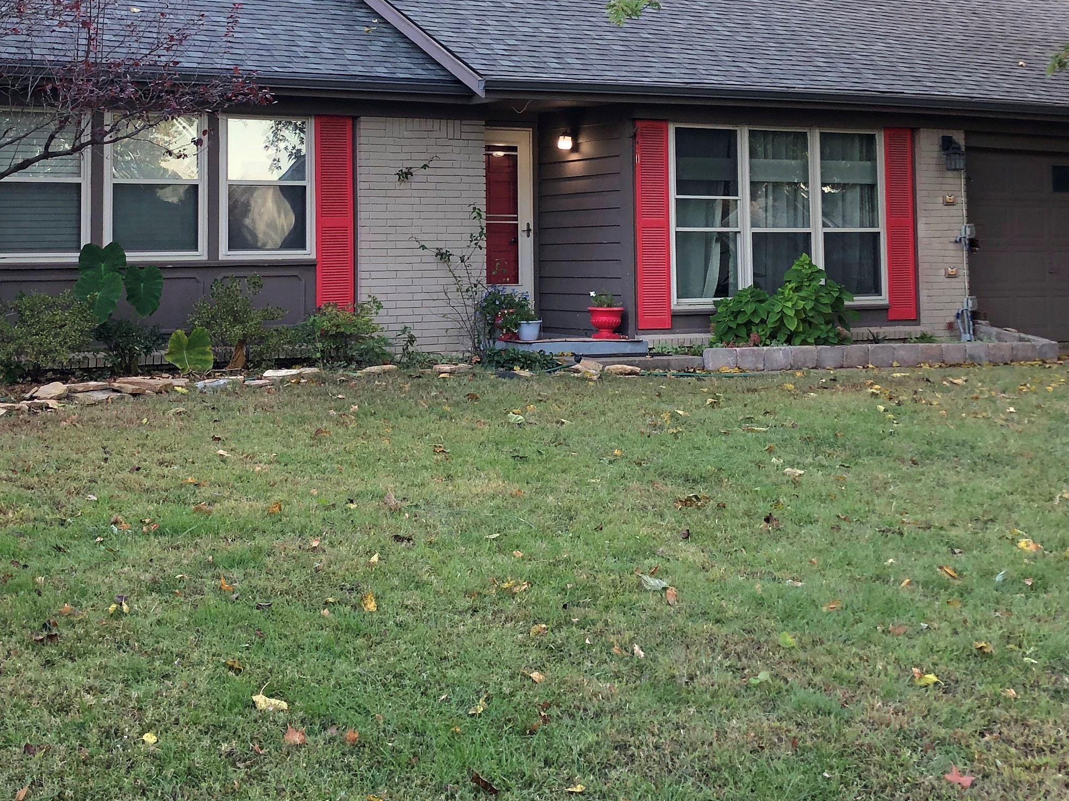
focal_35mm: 55
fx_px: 1698
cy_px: 151
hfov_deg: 34.9
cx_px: 479
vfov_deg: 26.0
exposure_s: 1/120
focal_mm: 3.99
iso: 40
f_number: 1.8
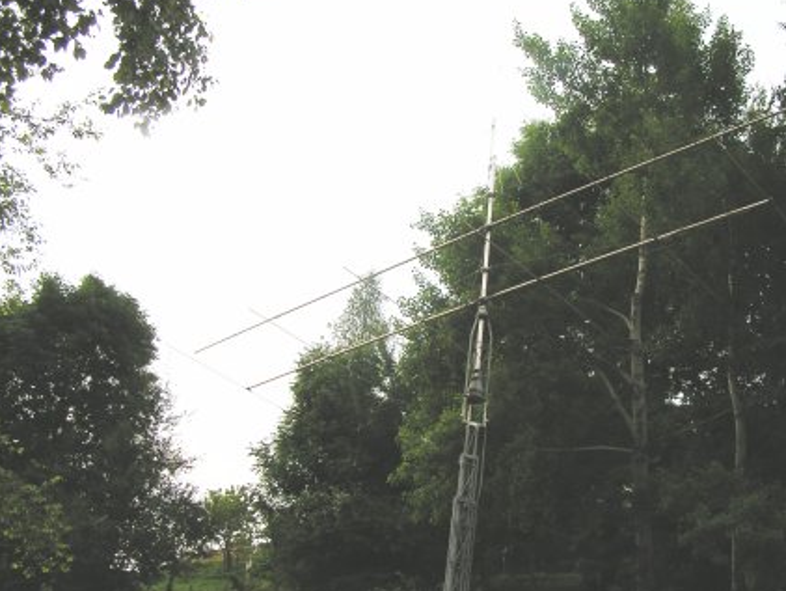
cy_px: 289
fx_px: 1091
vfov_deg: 30.3
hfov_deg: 39.4
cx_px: 480
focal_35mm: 48
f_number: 5
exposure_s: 1/160
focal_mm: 6.3
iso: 50
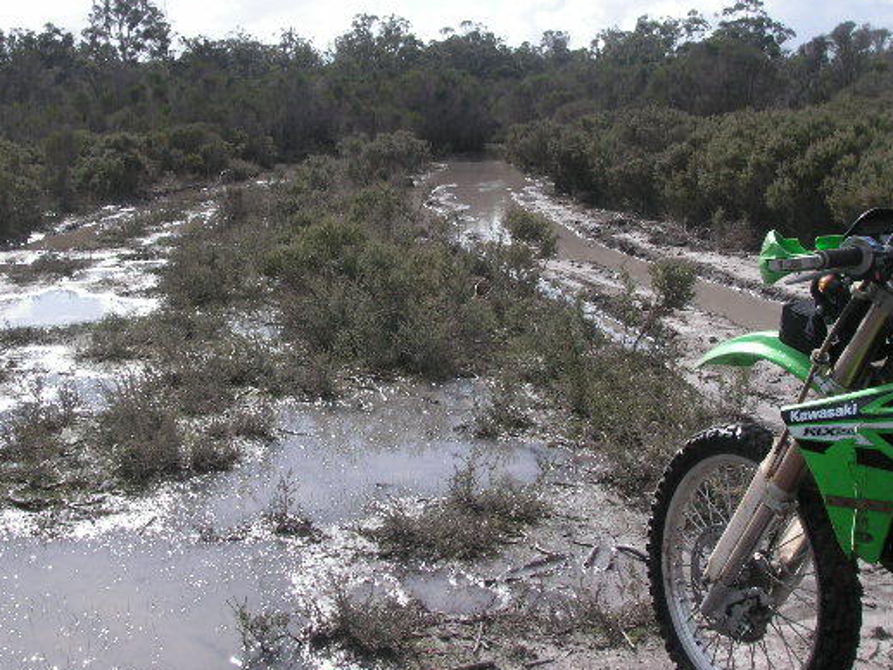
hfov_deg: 40.4
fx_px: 1213
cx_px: 399
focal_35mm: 47
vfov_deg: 30.8
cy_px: 264
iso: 50
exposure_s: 1/250
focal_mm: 6.3
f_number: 6.6
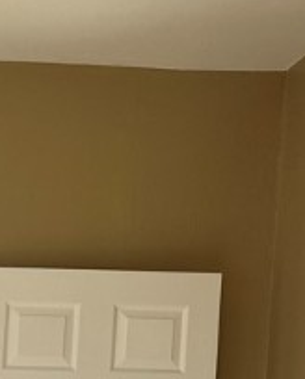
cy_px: 587
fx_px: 990
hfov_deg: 15.7
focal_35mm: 88
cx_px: -186
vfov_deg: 18.8
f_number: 1.78
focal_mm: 6.86
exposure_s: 1/1107
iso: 80
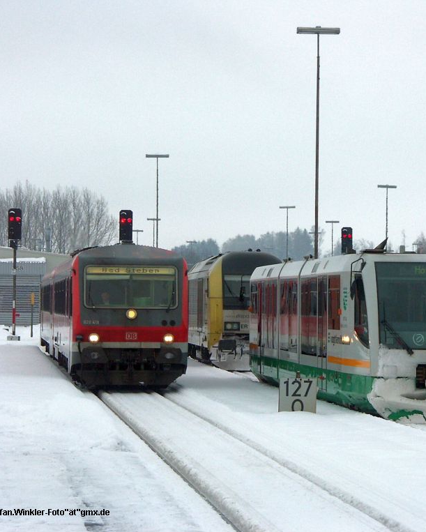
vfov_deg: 11.7
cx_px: 311
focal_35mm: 165
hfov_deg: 9.4
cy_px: 267
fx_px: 2599
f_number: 5.6
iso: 100
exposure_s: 1/400
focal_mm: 32.12
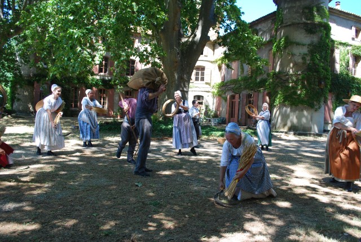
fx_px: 271
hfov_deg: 67.3
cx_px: 180
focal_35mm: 27
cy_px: 121
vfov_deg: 48.1
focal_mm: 18
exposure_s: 1/125
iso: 180
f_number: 5.6
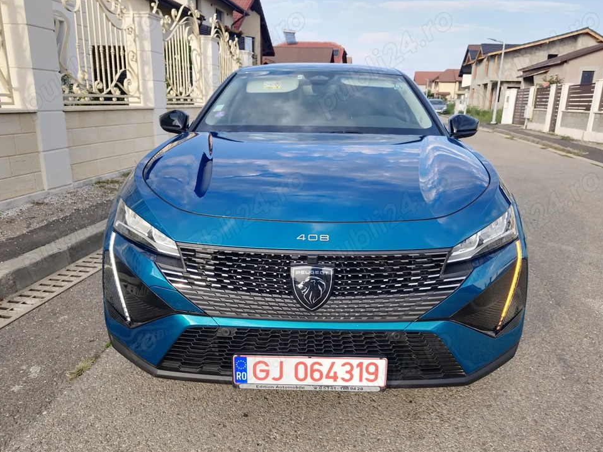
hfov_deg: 71.6
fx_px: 418
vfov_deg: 56.8
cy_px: 234
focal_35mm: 24
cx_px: 310
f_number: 1.9
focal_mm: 5.52
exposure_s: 1/121
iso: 100
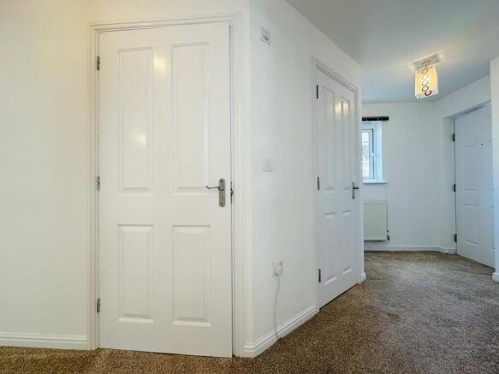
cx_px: 250
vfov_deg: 85.7
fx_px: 202
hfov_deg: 102.1
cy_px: 187
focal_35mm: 14
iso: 80
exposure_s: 1/100
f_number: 2.2
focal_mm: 2.22
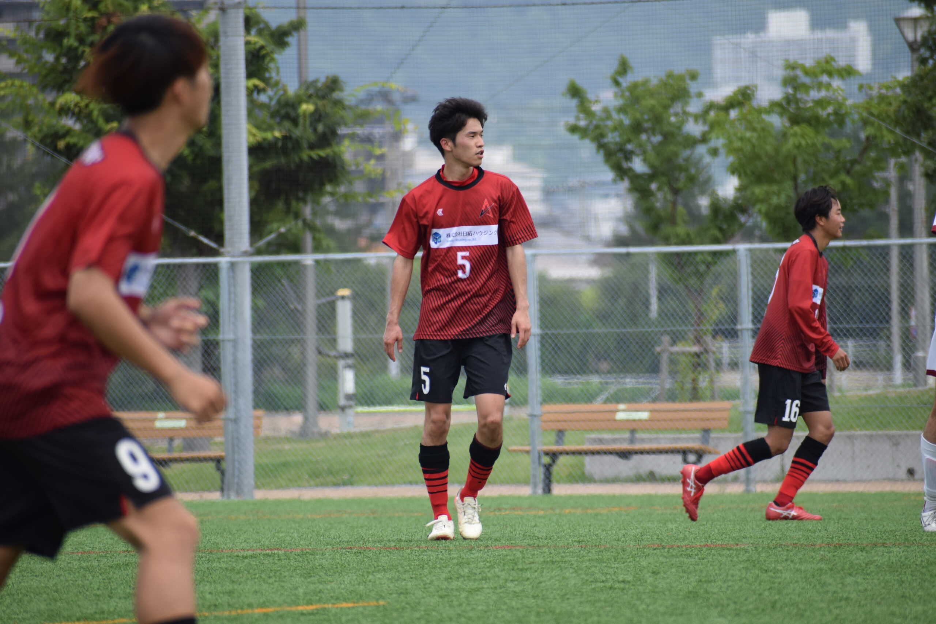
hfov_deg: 4.6
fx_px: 11700
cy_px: 312
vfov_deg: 3.1
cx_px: 468
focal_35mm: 450
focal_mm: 300
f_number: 6.3
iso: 400
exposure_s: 1/1000
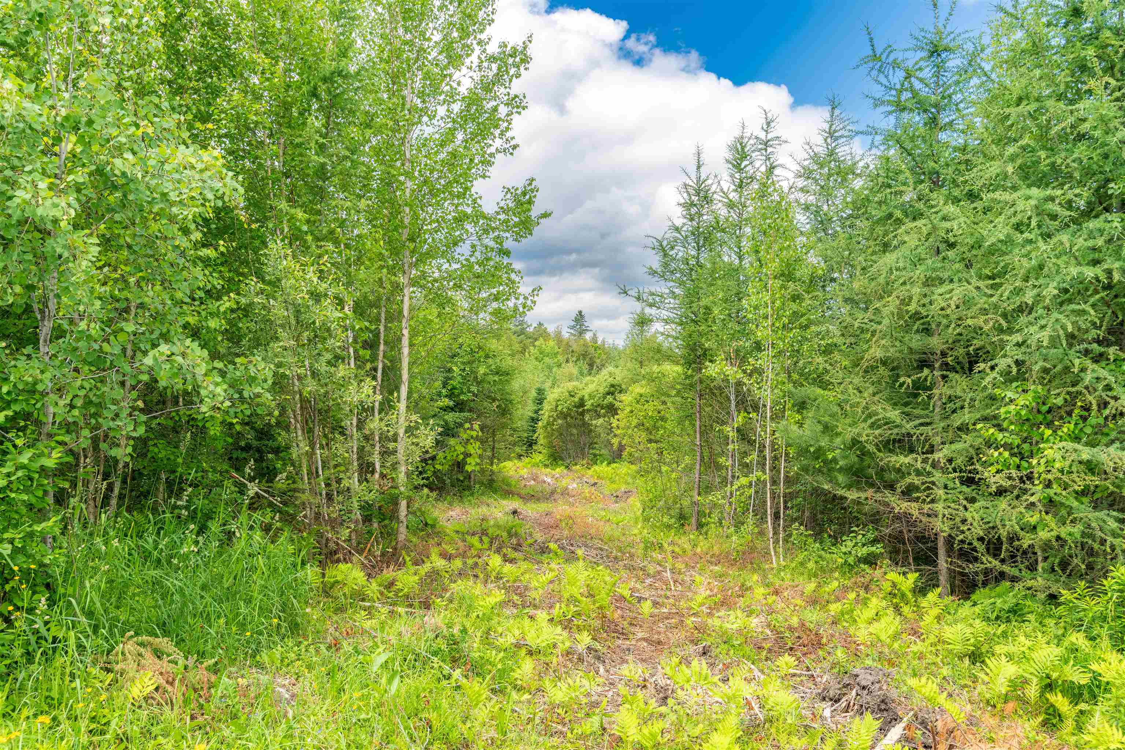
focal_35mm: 30
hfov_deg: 61.9
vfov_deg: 43.6
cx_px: 562
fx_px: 937
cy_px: 375
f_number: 9
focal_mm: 30
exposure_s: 1/640
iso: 320
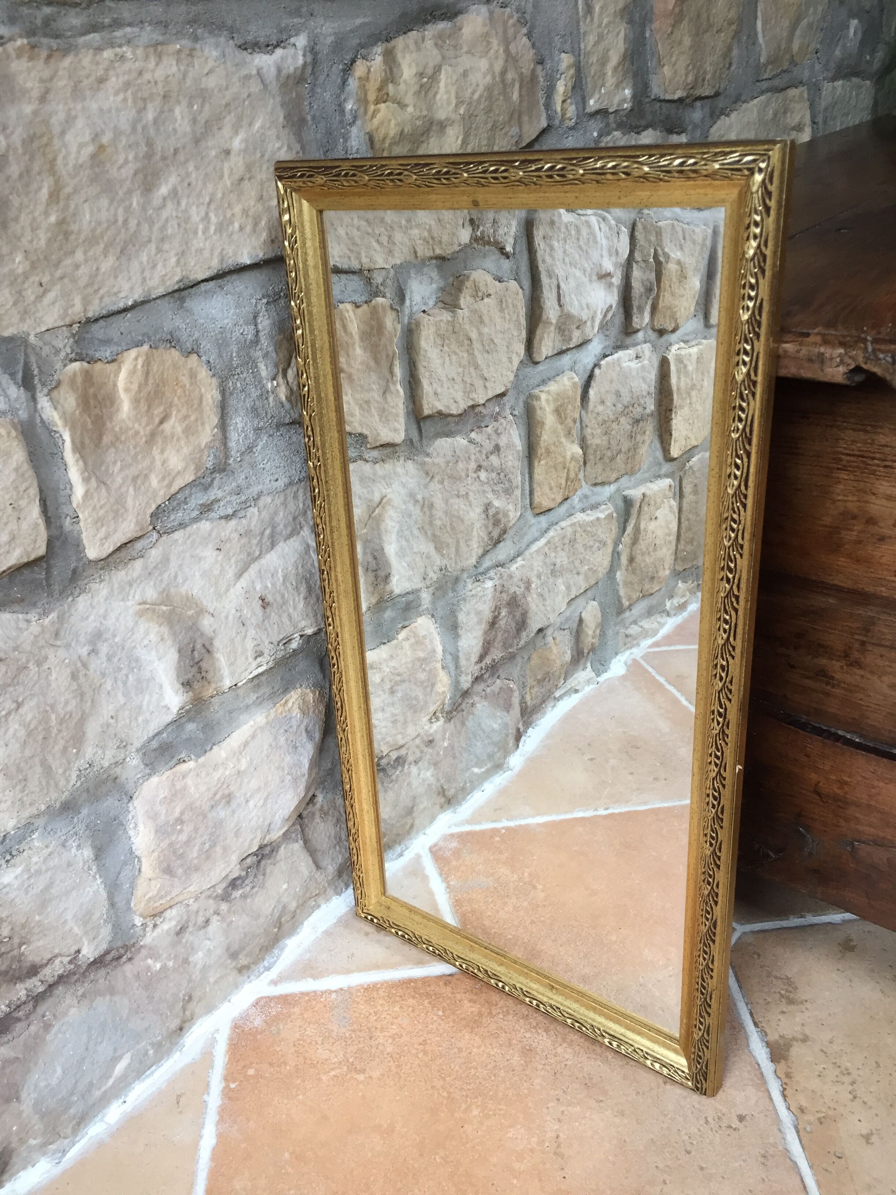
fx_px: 1001
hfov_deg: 48.2
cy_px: 598
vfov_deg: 61.7
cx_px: 448
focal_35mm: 29
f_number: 2.2
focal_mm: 4.15
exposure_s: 1/33
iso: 100
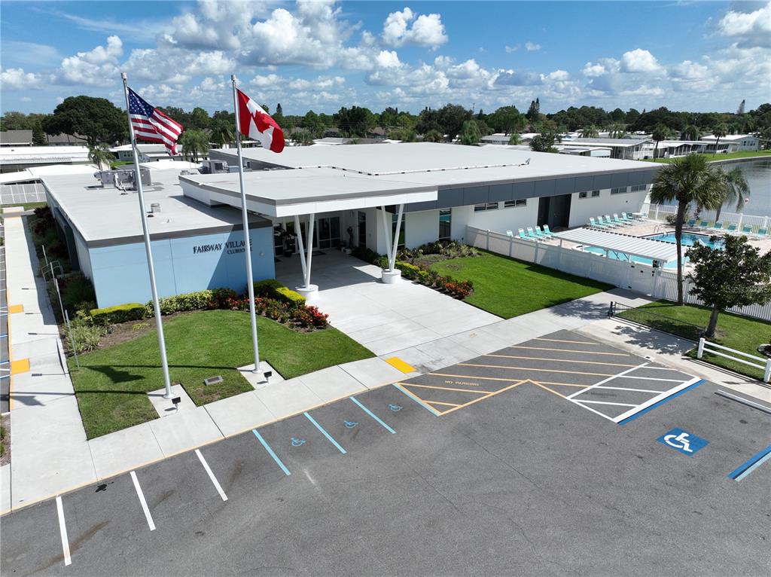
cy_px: 288
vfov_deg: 56.7
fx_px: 534
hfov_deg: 71.6
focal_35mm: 24
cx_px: 386
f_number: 2.8
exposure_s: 1/2500
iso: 100
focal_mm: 12.29
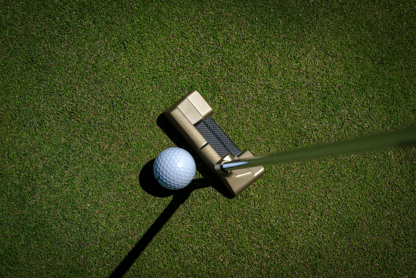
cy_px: 139
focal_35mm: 105
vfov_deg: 13.0
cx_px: 208
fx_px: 1213
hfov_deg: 19.5
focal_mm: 105
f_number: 7.1
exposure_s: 1/800
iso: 100
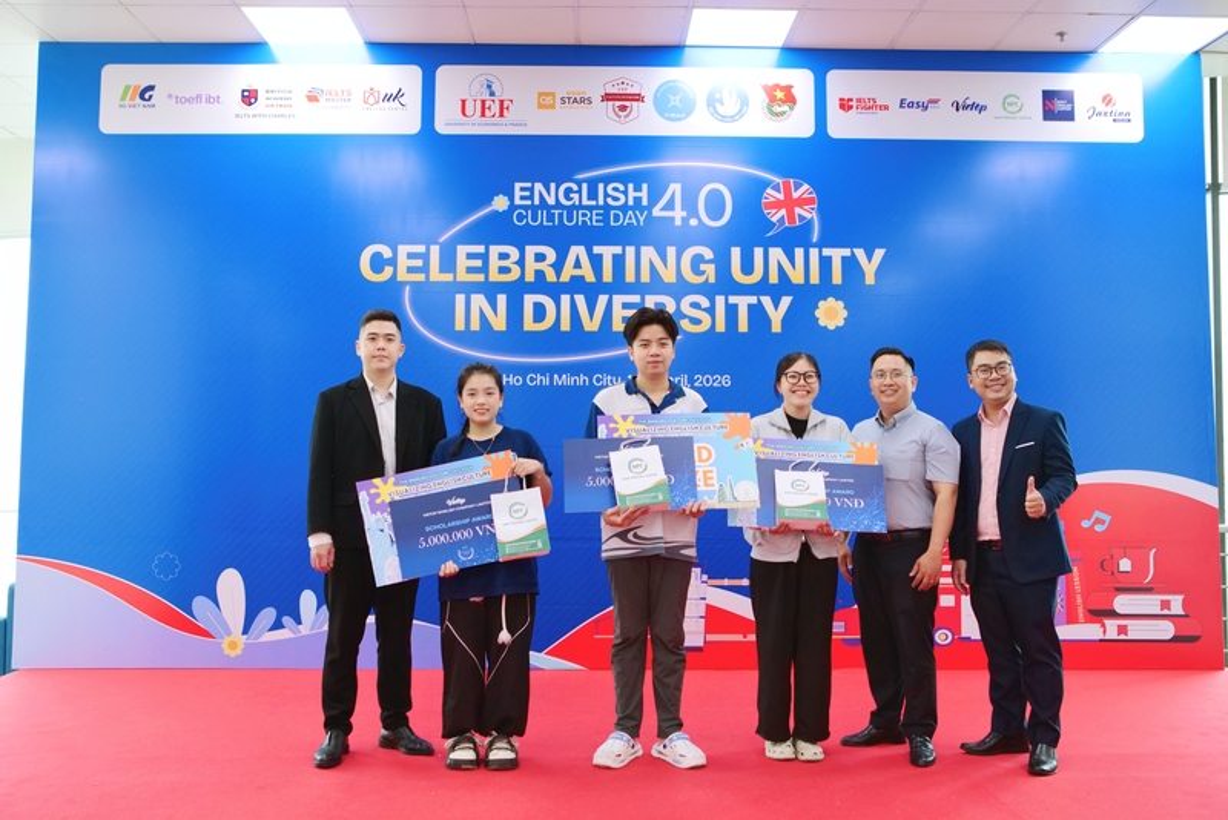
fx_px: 1160
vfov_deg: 38.9
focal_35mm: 34
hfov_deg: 55.8
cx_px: 614
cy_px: 410
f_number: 4
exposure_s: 1/250
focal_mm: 34
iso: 3200
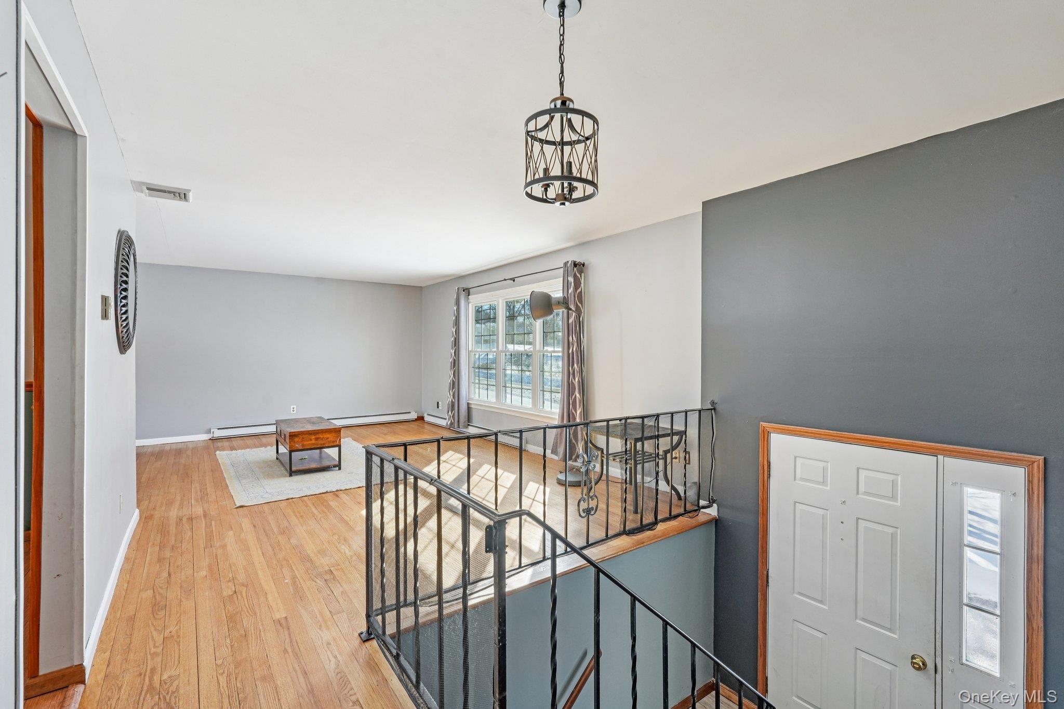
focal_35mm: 16
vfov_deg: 73.7
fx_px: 473
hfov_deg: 96.7
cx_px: 532
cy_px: 354
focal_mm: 16
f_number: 8
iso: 250
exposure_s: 1/30
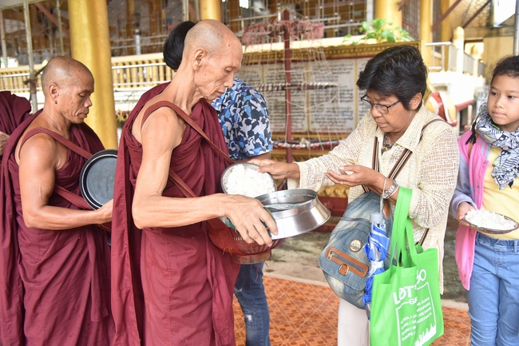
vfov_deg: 38.9
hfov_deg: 55.8
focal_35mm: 34
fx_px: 490
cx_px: 260
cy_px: 173
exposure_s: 1/60
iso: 1000
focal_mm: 34
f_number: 4
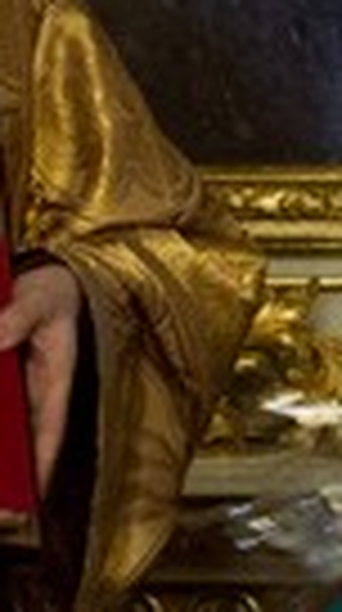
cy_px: 274
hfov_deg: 2.2
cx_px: 1267
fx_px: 8620
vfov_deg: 4.1
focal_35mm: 532
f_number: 4.2
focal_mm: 48
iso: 2000
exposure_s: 1/50
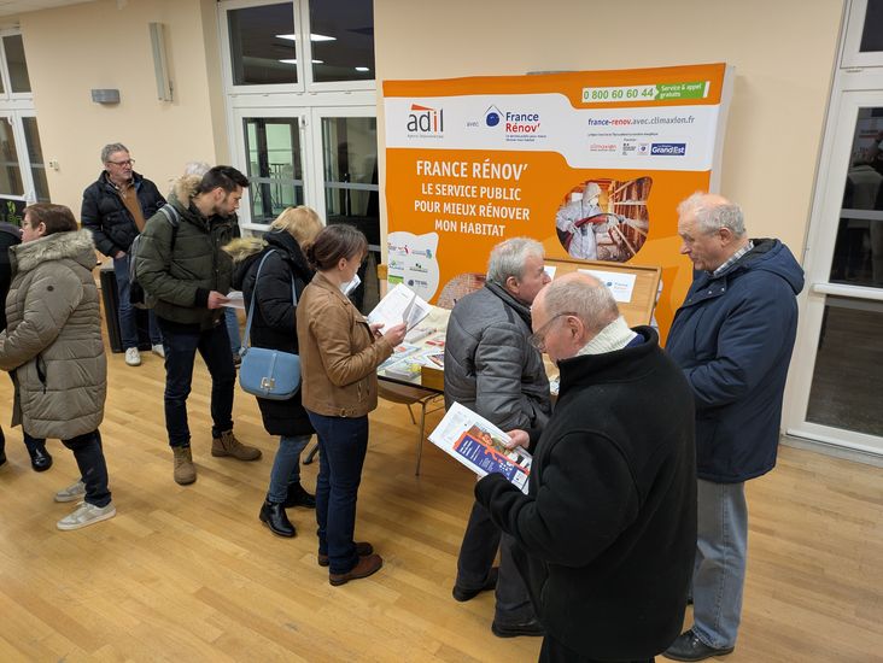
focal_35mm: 25
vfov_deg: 54.9
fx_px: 638
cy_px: 332
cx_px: 442
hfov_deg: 69.4
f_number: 1.89
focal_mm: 5.43
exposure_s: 1/50
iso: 200
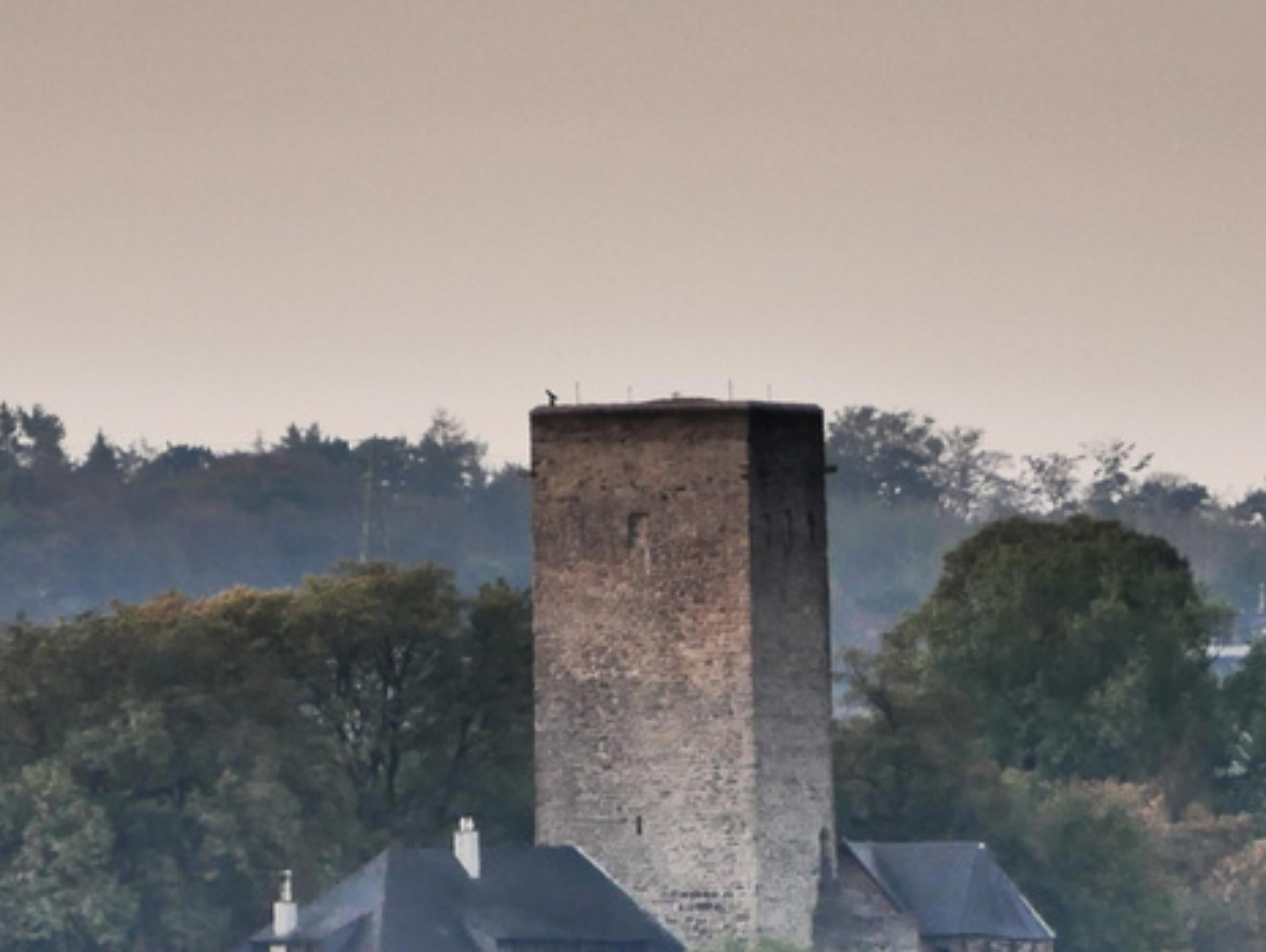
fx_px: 45360
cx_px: 649
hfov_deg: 1.6
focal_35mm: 1239
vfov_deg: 1.2
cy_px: 1356
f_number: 5.6
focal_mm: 200
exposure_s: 1/500
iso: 800
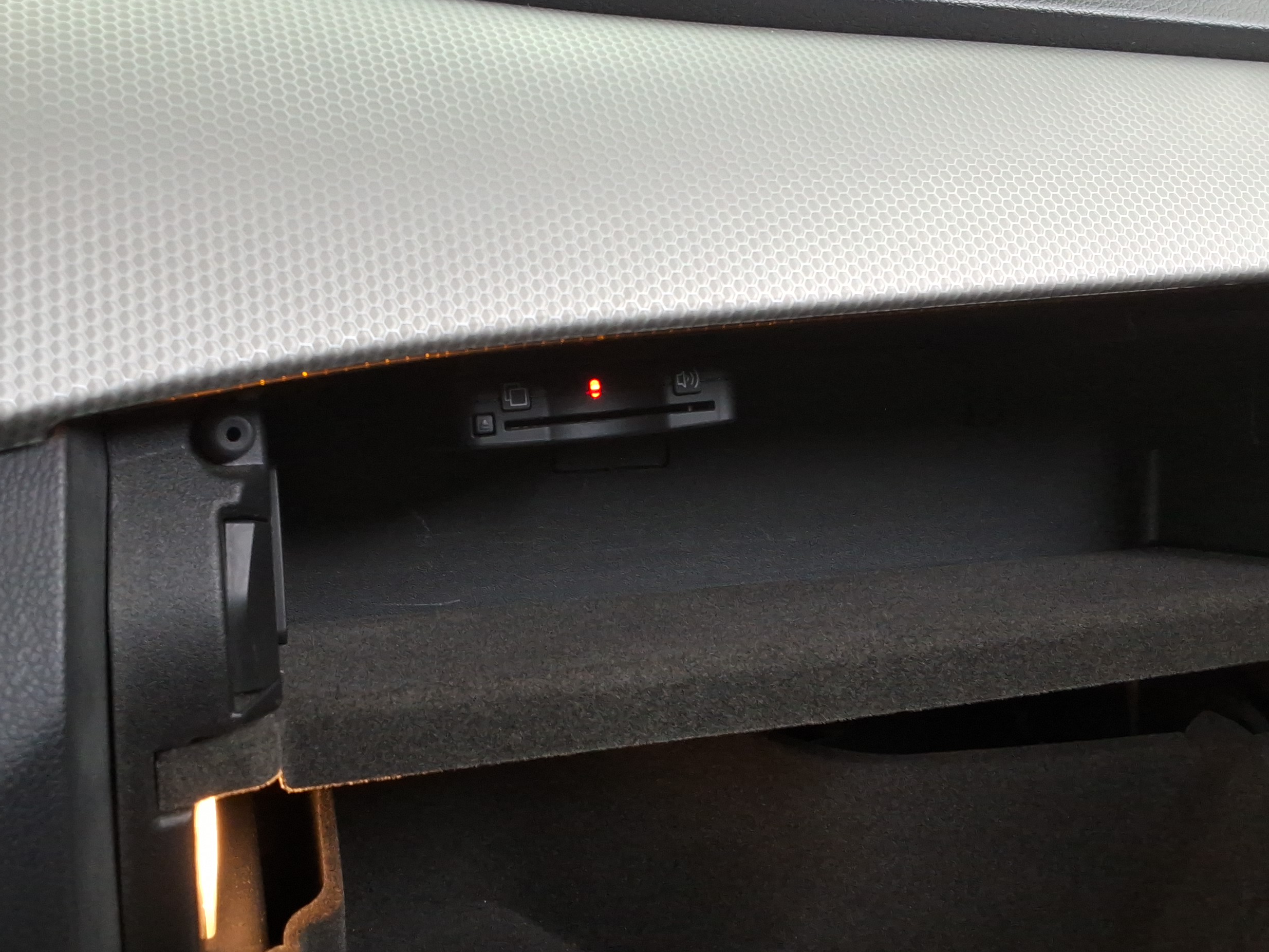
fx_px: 1357
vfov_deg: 38.6
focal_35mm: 37
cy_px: 428
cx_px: 555
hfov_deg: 50.0
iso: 91
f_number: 1.9
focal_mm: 2.91
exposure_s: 1/40
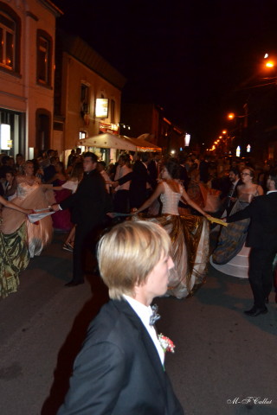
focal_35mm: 33
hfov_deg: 40.0
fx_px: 381
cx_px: 138
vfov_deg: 57.2
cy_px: 208
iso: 3200
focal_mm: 22
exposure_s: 1/60
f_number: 3.5
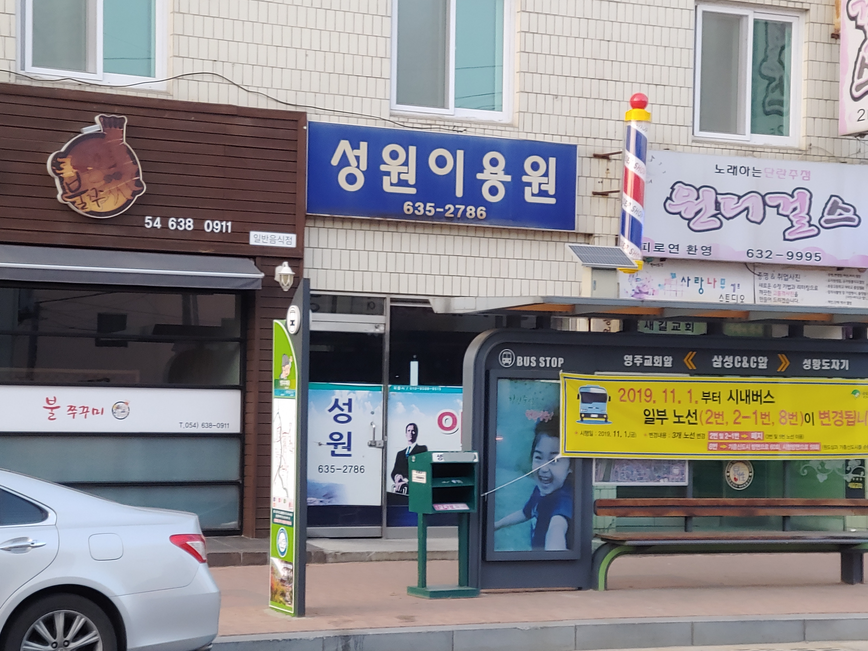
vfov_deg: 18.4
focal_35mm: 80
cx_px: 434
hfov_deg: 24.4
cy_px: 326
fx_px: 2006
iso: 400
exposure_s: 1/60
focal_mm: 5.88
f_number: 2.4
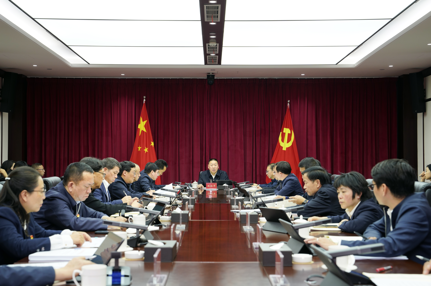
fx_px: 646
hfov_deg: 36.9
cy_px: 143
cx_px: 216
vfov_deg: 25.0
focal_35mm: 54
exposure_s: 1/60
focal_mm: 54
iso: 500
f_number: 5.6
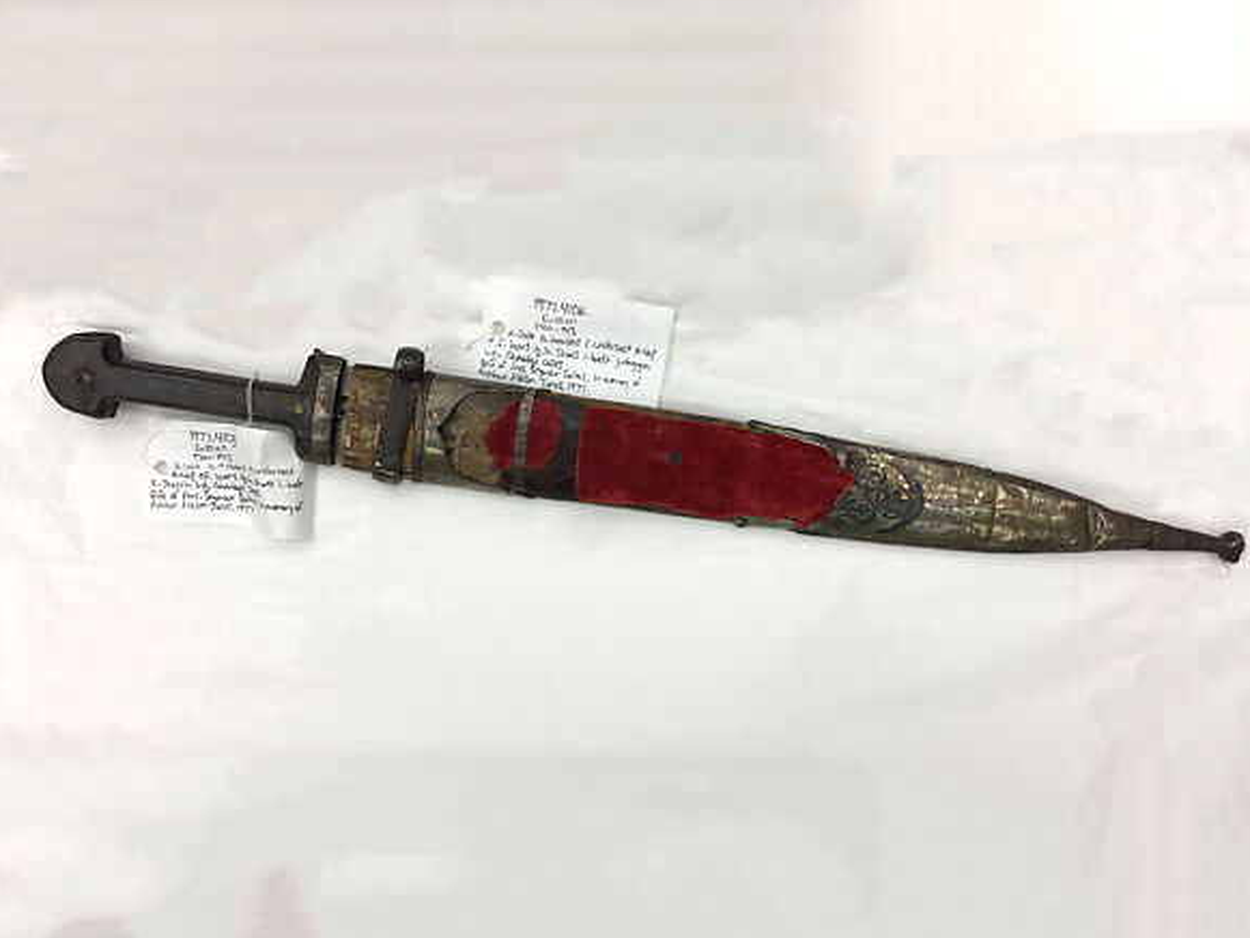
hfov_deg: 56.8
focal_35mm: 32
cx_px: 639
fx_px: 1156
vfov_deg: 44.2
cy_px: 467
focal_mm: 3.3
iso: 25
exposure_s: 1/60
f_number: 2.4
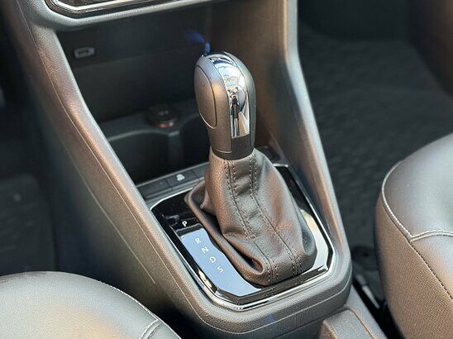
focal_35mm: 48
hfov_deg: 39.7
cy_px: 170
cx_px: 226
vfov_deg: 30.2
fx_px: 628
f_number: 1.78
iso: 500
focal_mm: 6.76
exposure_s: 1/35
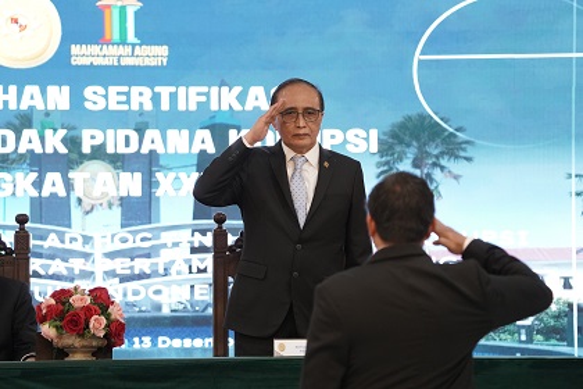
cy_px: 194
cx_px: 292
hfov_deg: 6.4
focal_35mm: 321
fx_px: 5198
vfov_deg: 4.3
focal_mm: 321
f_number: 6.3
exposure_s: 1/100
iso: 5000
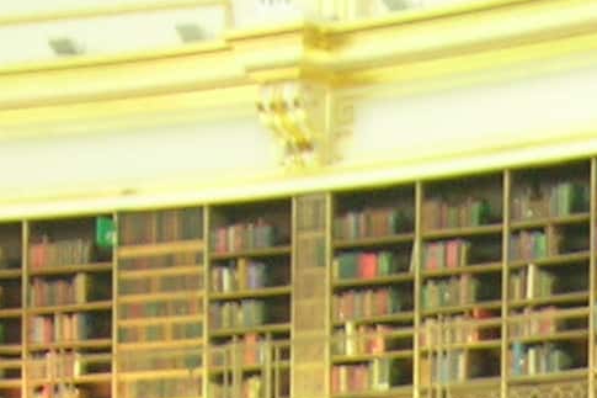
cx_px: 1121
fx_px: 3133
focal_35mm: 189
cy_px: 1188
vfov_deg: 6.6
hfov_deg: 10.2
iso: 100
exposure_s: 1/3.8
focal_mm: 5.7
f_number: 2.9
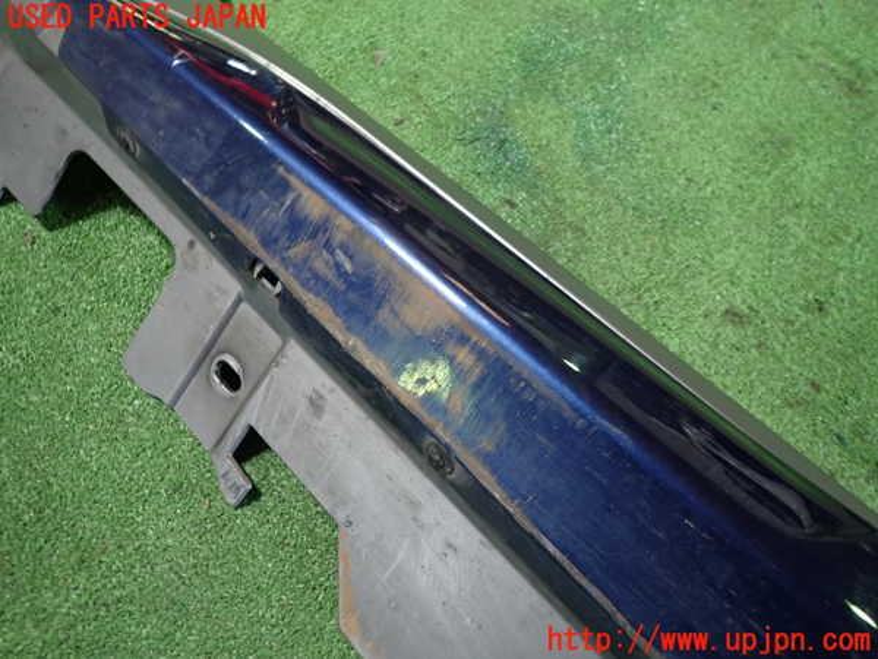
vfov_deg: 54.9
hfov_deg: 69.4
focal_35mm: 25
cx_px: 439
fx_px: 634
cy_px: 330
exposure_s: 1/30
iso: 250
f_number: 2
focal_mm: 4.5
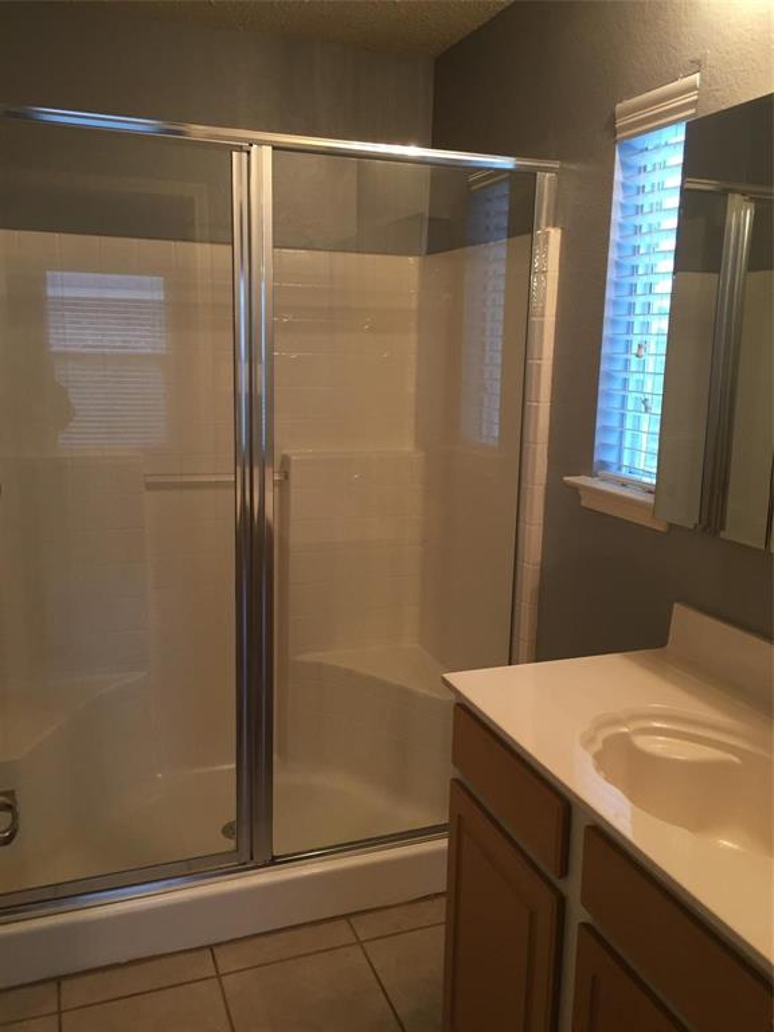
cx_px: 387
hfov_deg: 48.2
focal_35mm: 29
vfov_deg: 61.7
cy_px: 516
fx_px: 865
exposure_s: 1/30
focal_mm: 4.15
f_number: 2.2
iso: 80
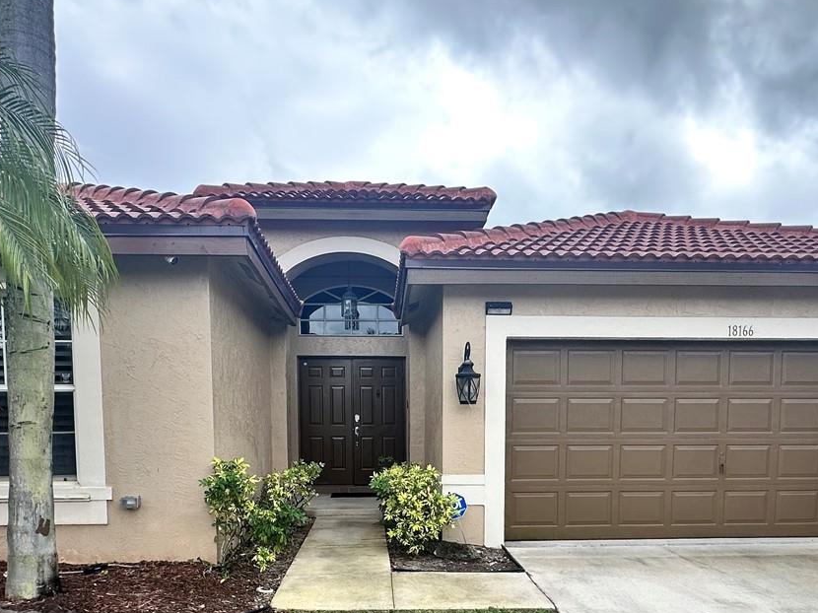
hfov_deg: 65.3
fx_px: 638
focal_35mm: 27
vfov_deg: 48.9
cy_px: 476
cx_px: 411
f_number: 2.2
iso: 40
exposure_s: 1/419
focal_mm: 2.22
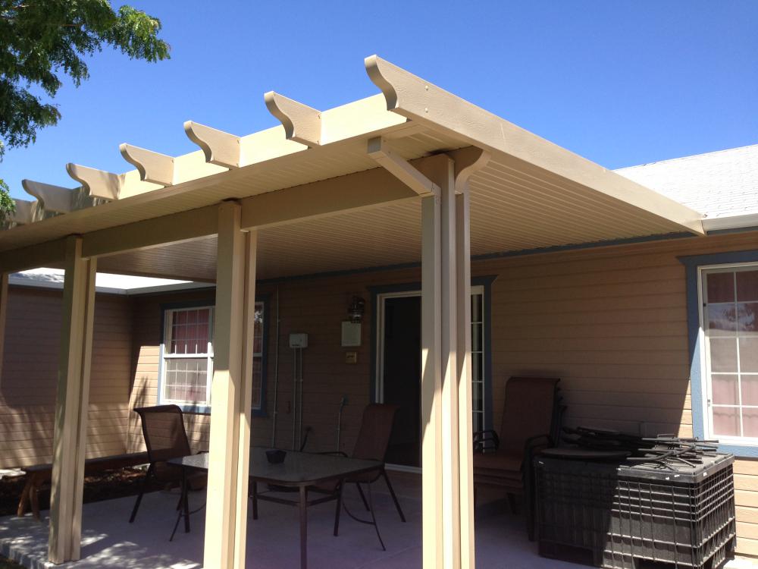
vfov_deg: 42.9
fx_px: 723
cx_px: 379
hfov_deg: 55.4
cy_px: 284
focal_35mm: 33
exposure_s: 1/623
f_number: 2.4
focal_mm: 4.13
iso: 50
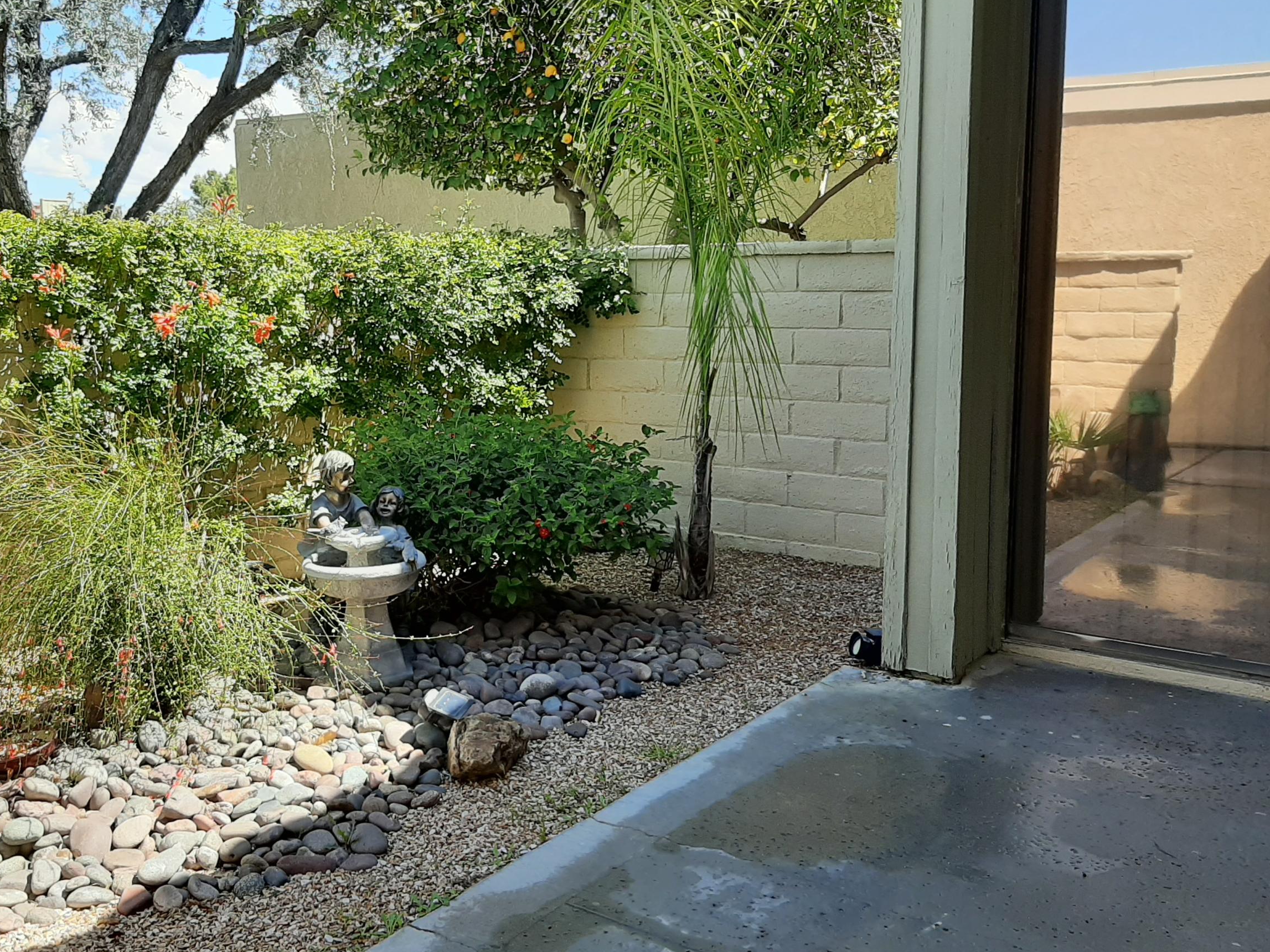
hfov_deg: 53.1
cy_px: 448
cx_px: 444
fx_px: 1248
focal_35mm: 34
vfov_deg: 41.8
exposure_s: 1/935
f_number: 1.7
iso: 40
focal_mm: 3.93
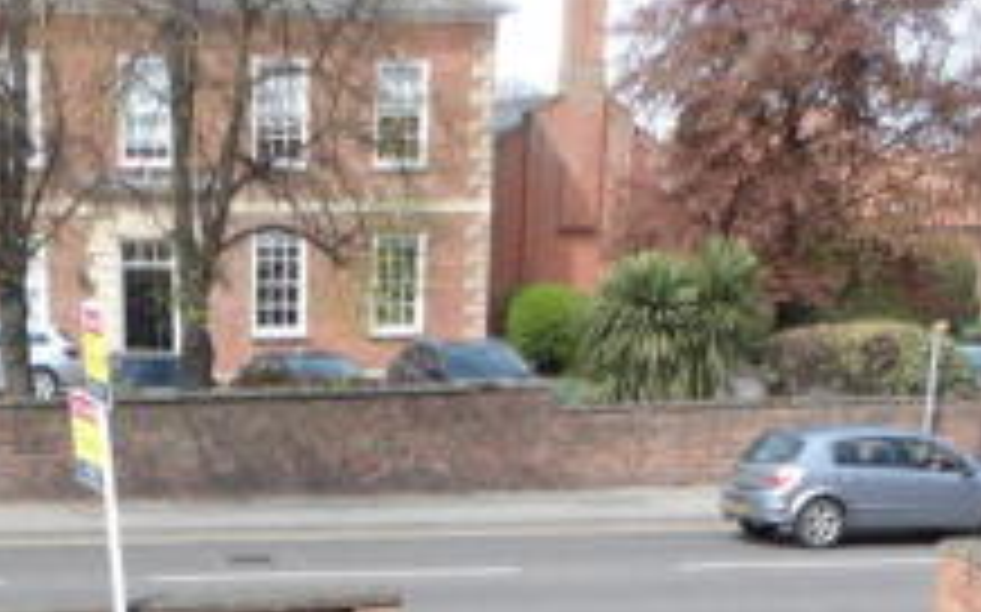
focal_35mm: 68
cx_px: 250
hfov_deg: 29.7
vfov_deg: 17.0
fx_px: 1817
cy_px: 956
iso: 100
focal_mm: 4.3
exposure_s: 1/284
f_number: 4.1
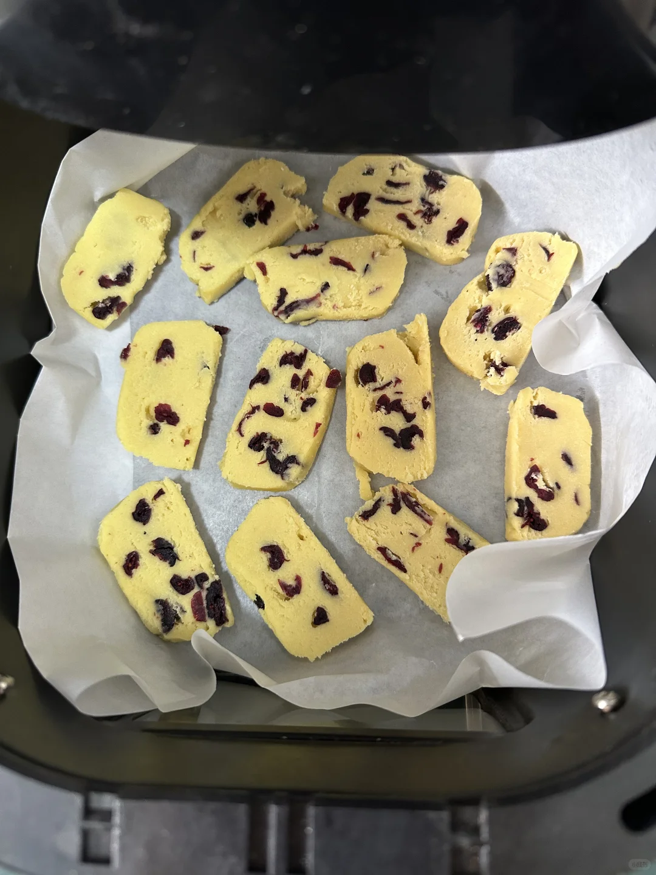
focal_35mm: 24
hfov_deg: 56.8
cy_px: 438
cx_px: 328
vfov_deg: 71.6
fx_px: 606
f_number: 1.78
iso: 320
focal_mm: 6.86
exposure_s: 1/50
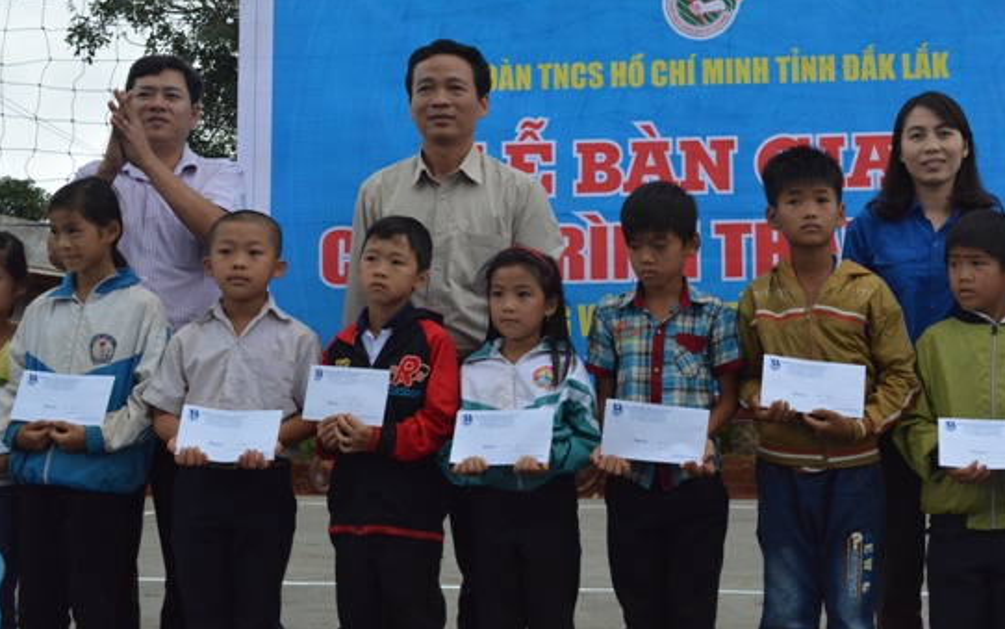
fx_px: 1425
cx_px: 679
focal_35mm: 52
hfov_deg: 38.4
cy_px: 232
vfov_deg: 24.8
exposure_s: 1/1600
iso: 1600
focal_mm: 24
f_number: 6.3
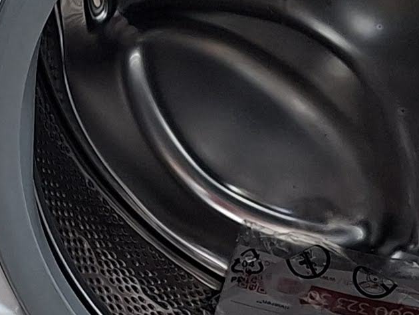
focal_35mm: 146
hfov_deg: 13.3
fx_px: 1768
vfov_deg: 10.2
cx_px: -26
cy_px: 132
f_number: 1.8
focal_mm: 5.54
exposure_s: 1/40
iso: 250
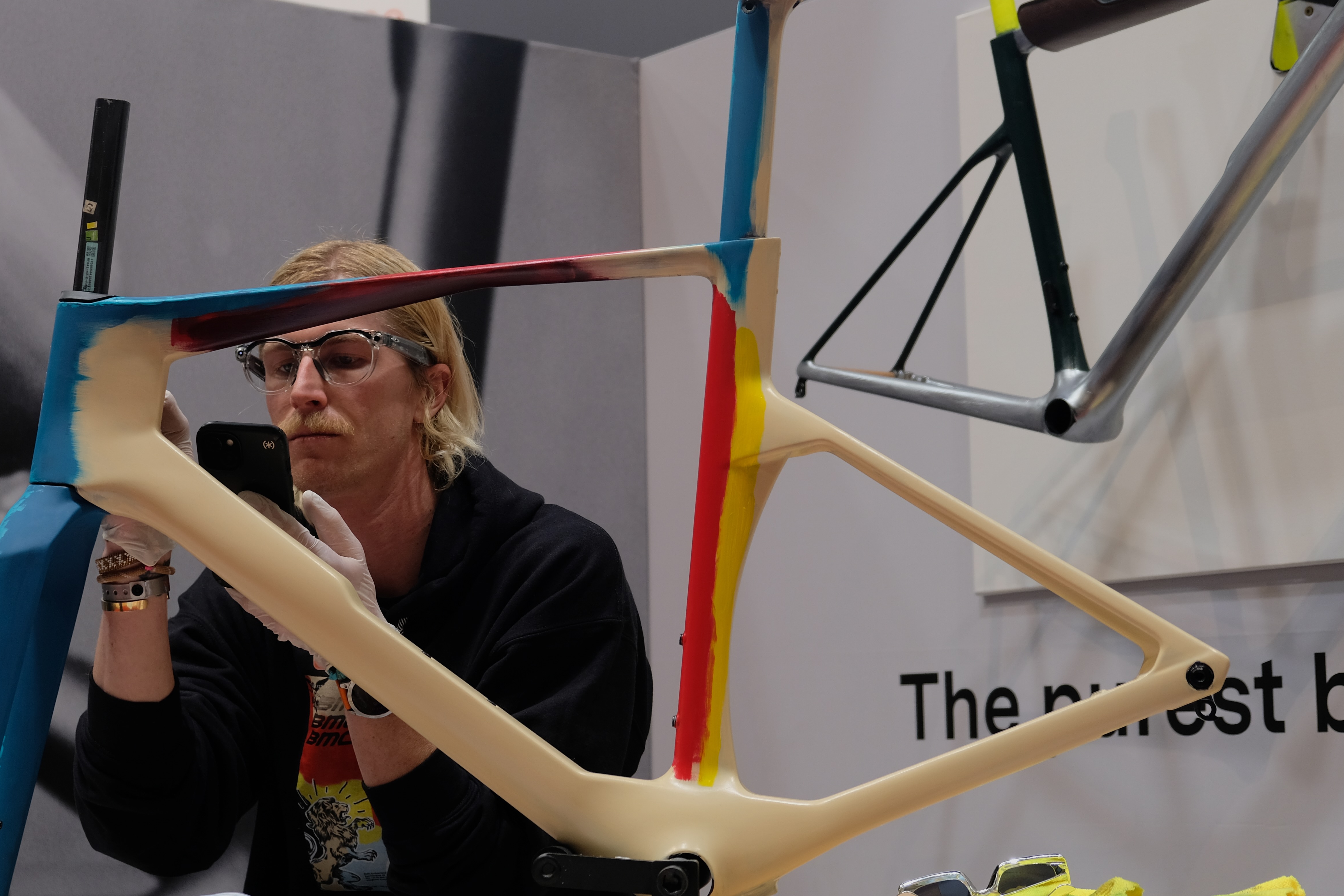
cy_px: 486
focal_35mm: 72
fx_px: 2688
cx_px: 539
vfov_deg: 18.9
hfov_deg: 28.0
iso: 400
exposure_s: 1/105
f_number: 3.6
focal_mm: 37.4
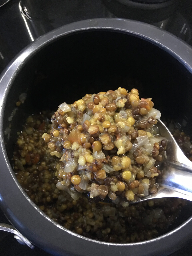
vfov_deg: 61.7
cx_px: 96
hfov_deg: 48.2
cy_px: 128
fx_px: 214
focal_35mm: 29
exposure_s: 1/8
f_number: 2.2
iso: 160
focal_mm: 4.15
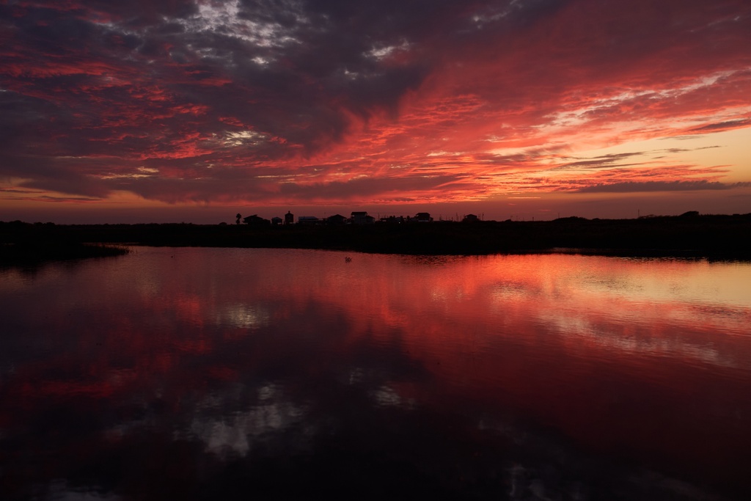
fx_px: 876
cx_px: 376
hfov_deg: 46.4
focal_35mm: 42
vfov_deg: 31.9
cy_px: 250
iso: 500
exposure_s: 1/400
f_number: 3.5
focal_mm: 42
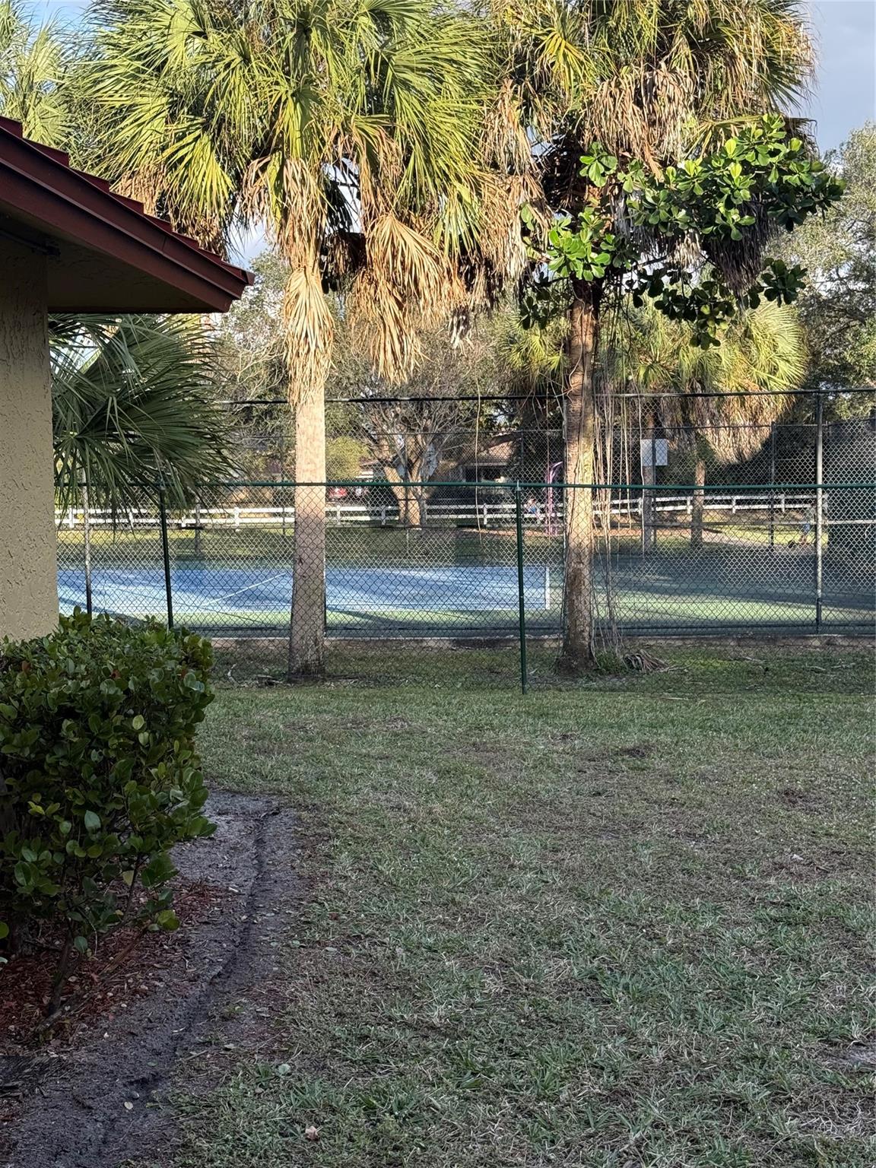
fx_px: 1620
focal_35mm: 48
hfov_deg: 30.3
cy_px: 584
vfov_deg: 39.7
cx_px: 438
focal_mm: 6.76
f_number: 1.78
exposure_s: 1/786
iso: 64
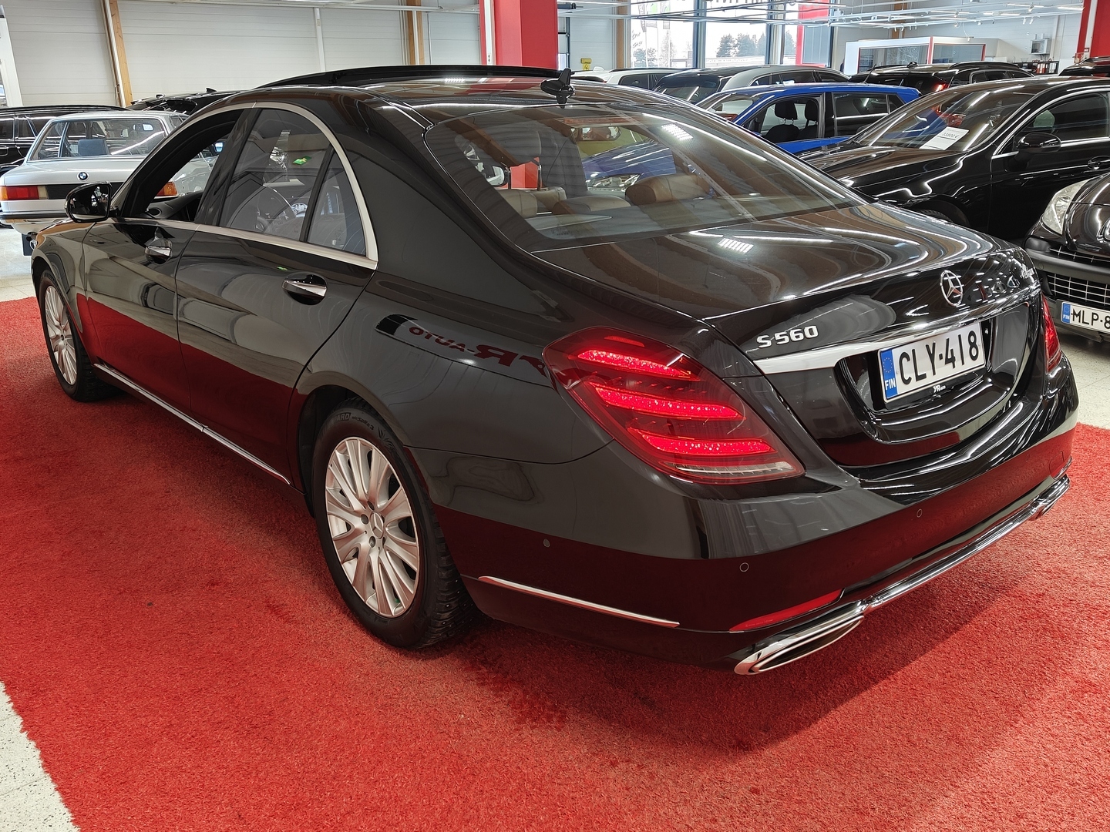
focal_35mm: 30
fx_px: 962
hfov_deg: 60.0
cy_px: 416
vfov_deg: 46.8
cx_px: 555
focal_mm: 5.59
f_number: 1.8
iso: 80
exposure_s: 1/50
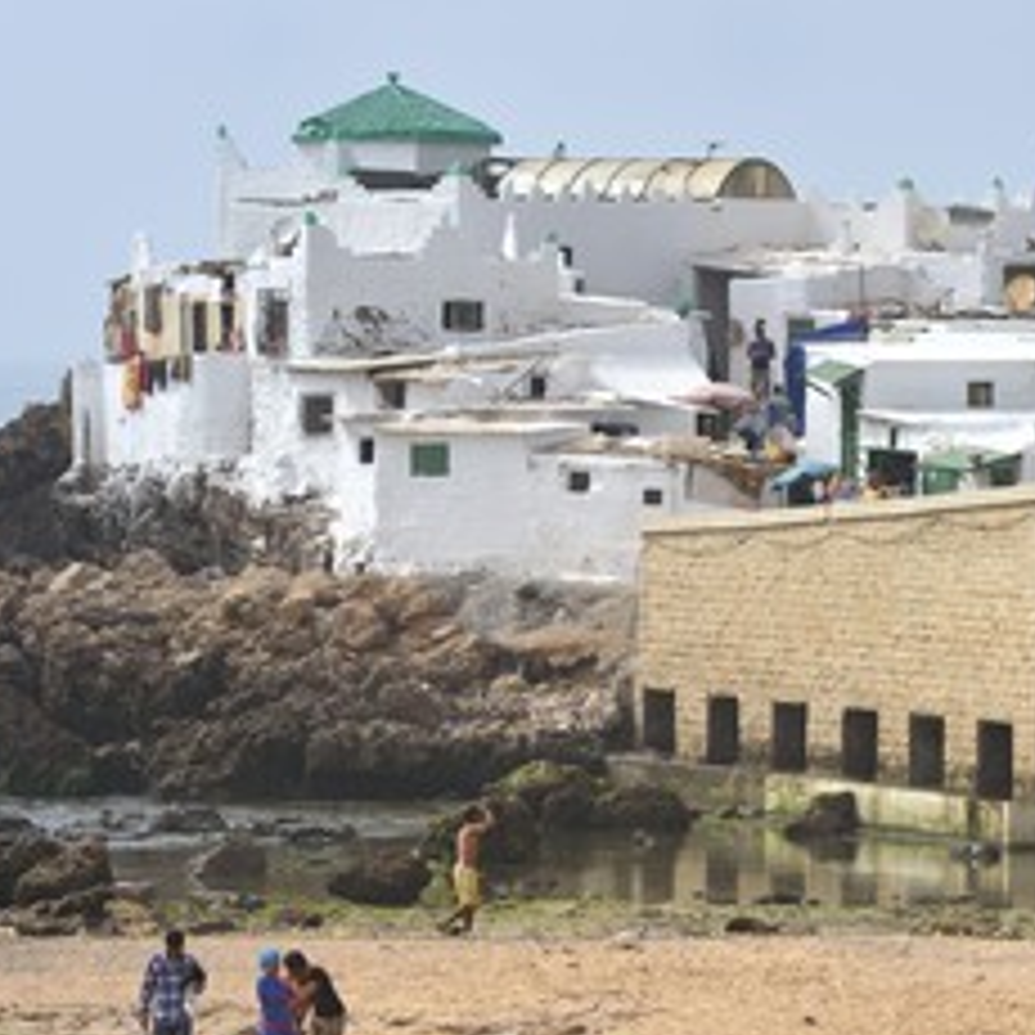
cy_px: 580
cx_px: 742
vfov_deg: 5.7
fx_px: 10486
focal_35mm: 310
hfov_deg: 5.6
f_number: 13
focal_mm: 200
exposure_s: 1/250
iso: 200
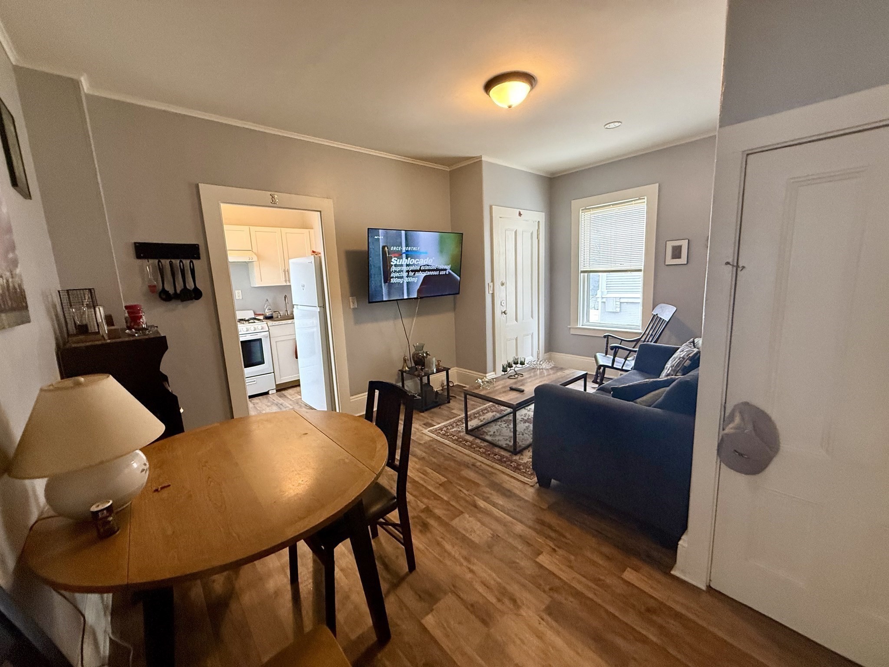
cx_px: 444
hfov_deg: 102.1
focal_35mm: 14
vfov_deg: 85.7
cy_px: 334
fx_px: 360
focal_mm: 2.22
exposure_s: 1/73
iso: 400
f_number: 2.2
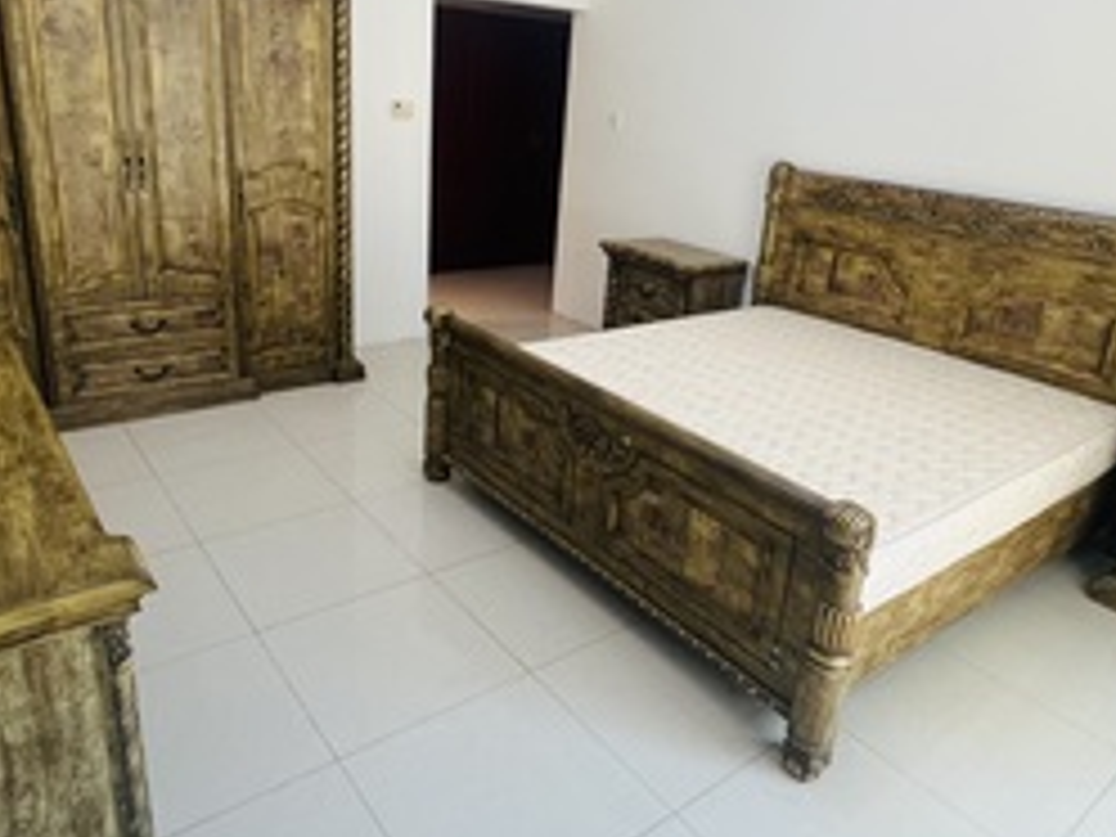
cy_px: 353
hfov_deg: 71.6
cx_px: 556
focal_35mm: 24
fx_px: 774
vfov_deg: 56.6
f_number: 1.8
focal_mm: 1.57
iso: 200
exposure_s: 1/50
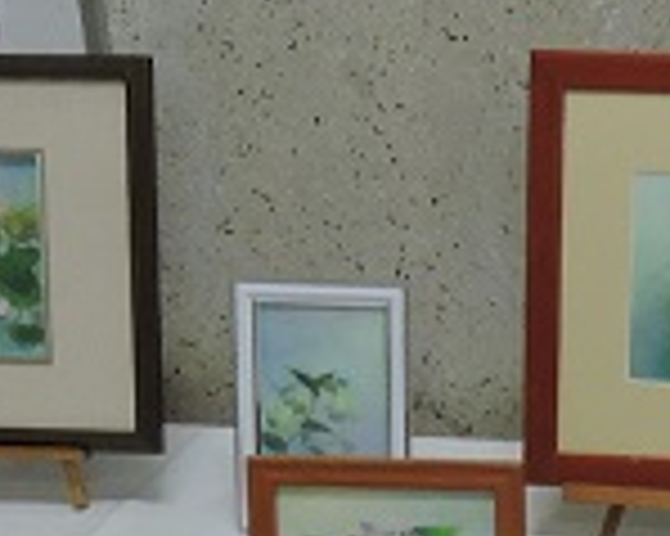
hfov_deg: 14.8
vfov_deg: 11.7
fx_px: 2497
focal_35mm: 126
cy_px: 797
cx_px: 800
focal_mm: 5.4
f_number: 3.5
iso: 320
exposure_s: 1/30
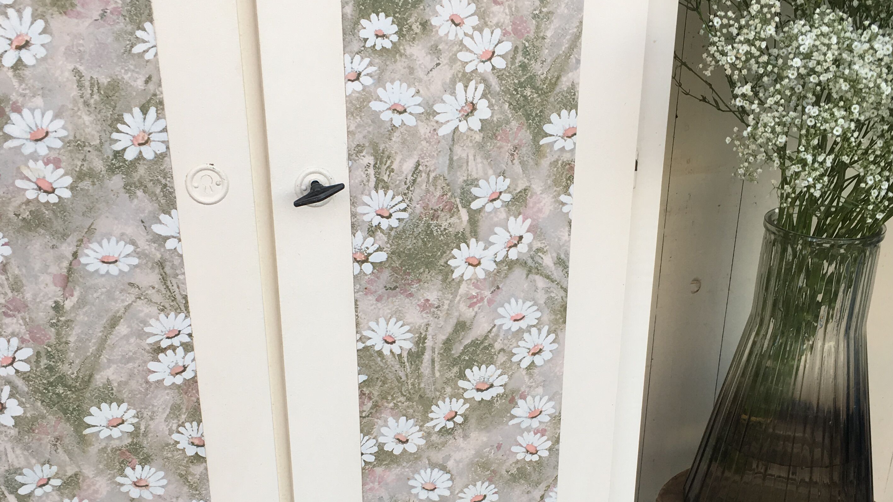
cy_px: 376
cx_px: 461
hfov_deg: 45.5
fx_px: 1065
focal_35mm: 45
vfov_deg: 26.2
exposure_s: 1/50
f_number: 2.2
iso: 25
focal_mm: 4.15
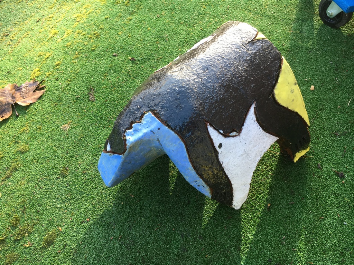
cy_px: 132
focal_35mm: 29
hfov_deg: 61.7
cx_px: 177
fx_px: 297
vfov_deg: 48.2
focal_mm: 4.15
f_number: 2.2
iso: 40
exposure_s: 1/100
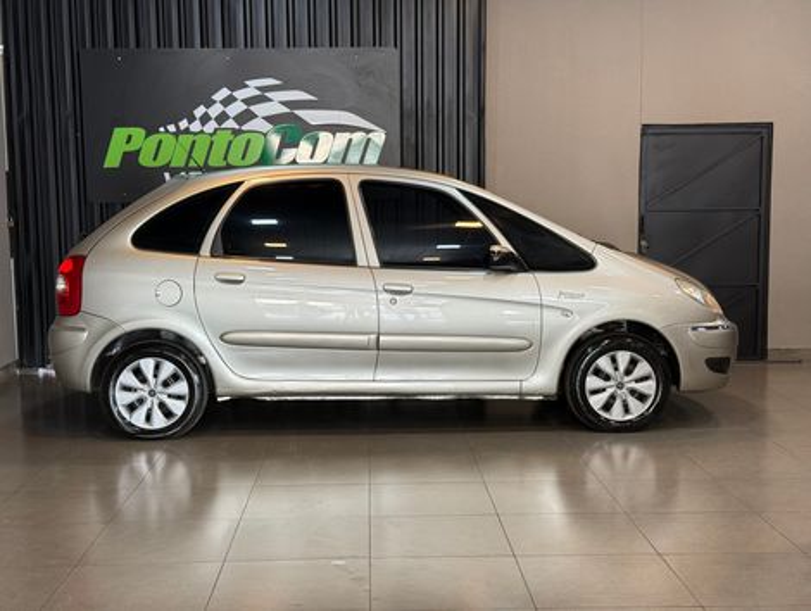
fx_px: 1126
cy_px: 306
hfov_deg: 39.6
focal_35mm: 48
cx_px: 406
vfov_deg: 30.3
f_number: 1.78
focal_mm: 6.76
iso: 80
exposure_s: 1/60
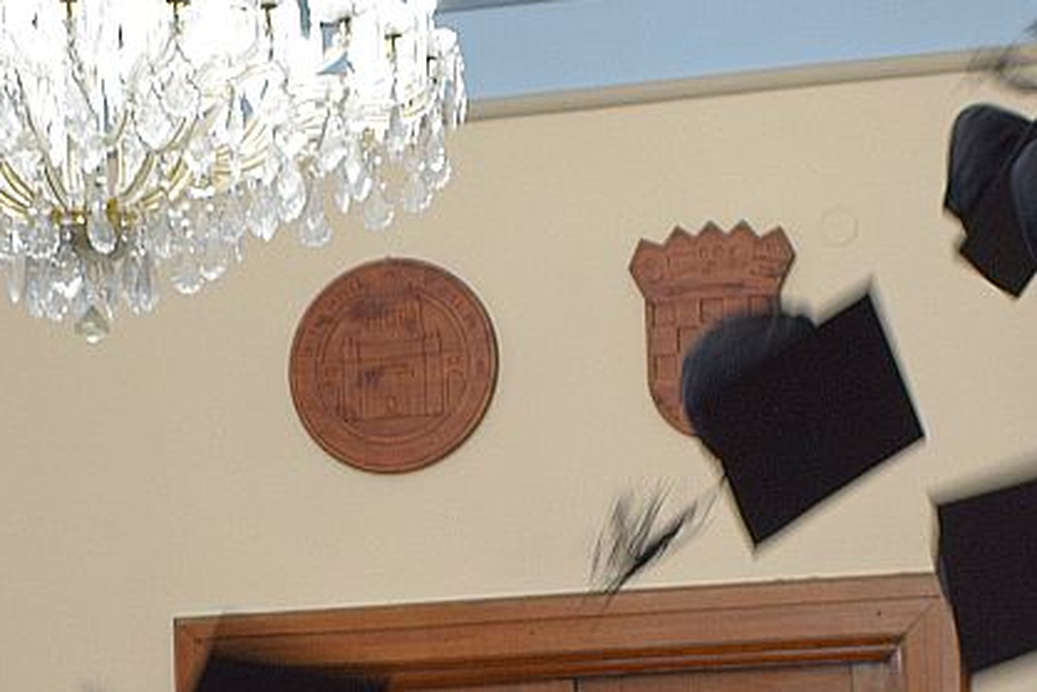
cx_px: 246
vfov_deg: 10.6
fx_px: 3573
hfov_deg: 16.4
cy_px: 1111
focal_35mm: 124
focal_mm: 18
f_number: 4
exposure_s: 1/60
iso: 450
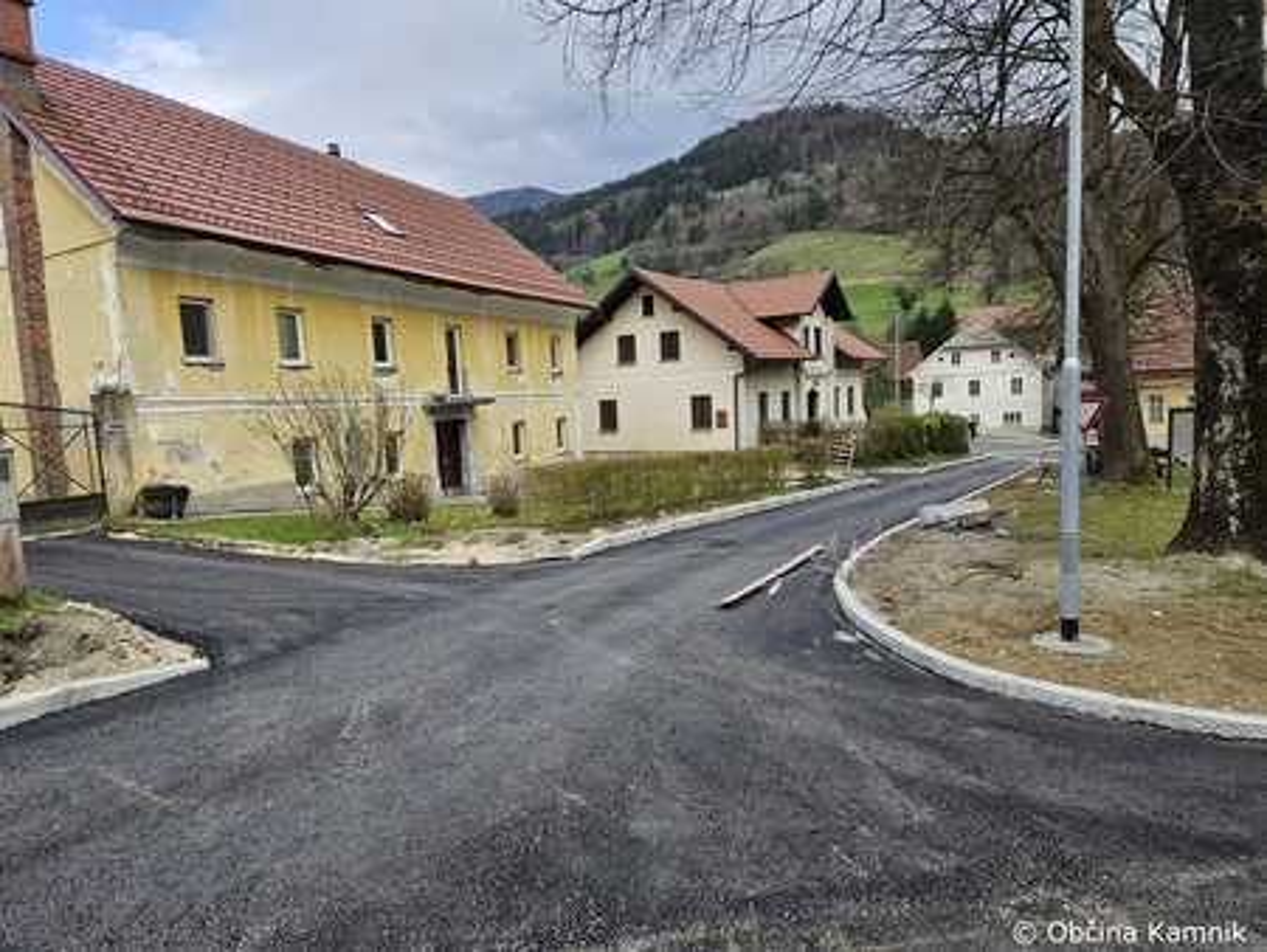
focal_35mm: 23
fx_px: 842
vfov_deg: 58.9
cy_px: 476
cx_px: 634
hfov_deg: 73.9
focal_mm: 5.4
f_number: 1.8
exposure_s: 1/483
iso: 40
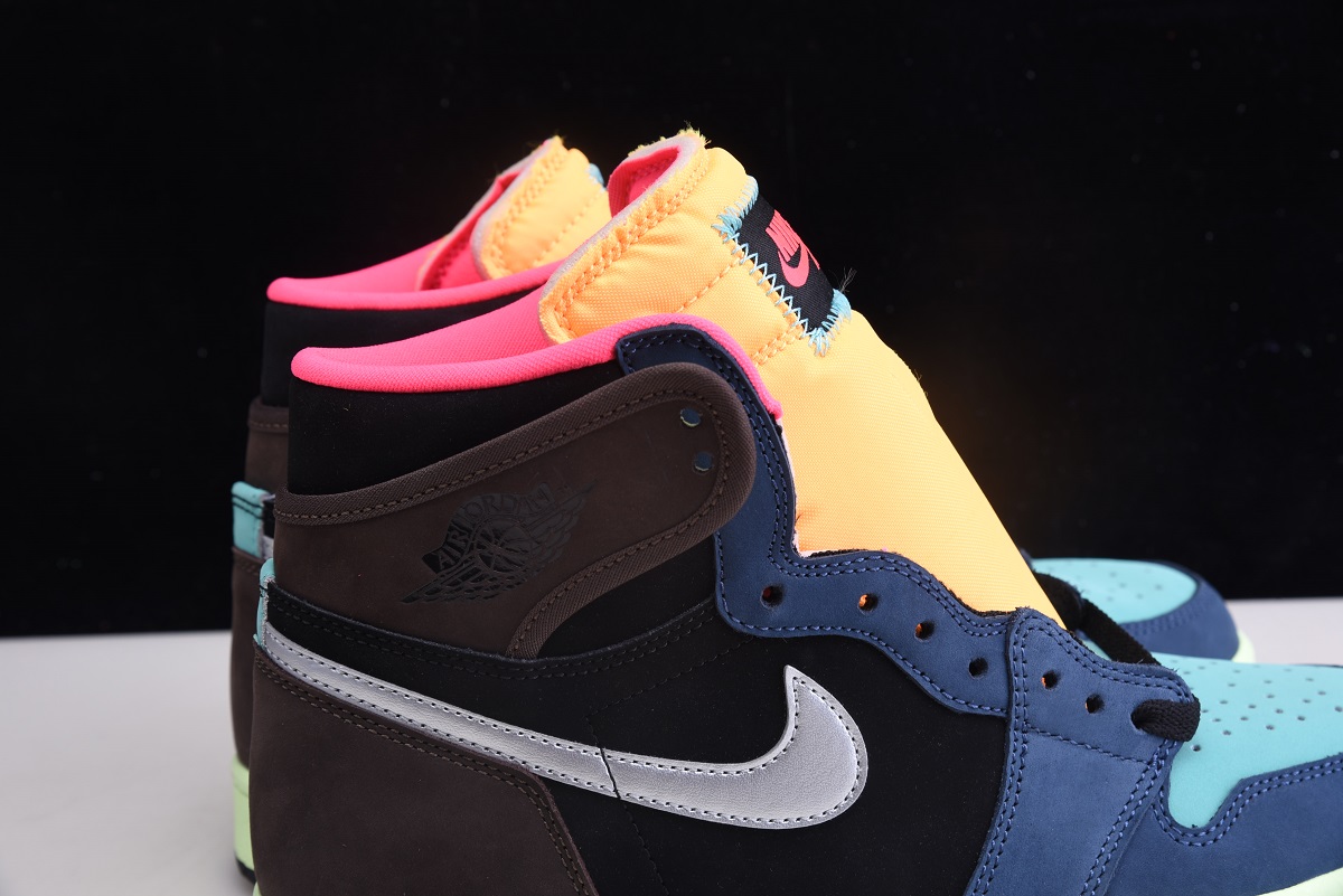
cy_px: 448
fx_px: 2612
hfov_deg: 28.8
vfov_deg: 19.5
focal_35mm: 70
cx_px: 672
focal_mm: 70
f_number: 11
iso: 100
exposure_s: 1/125
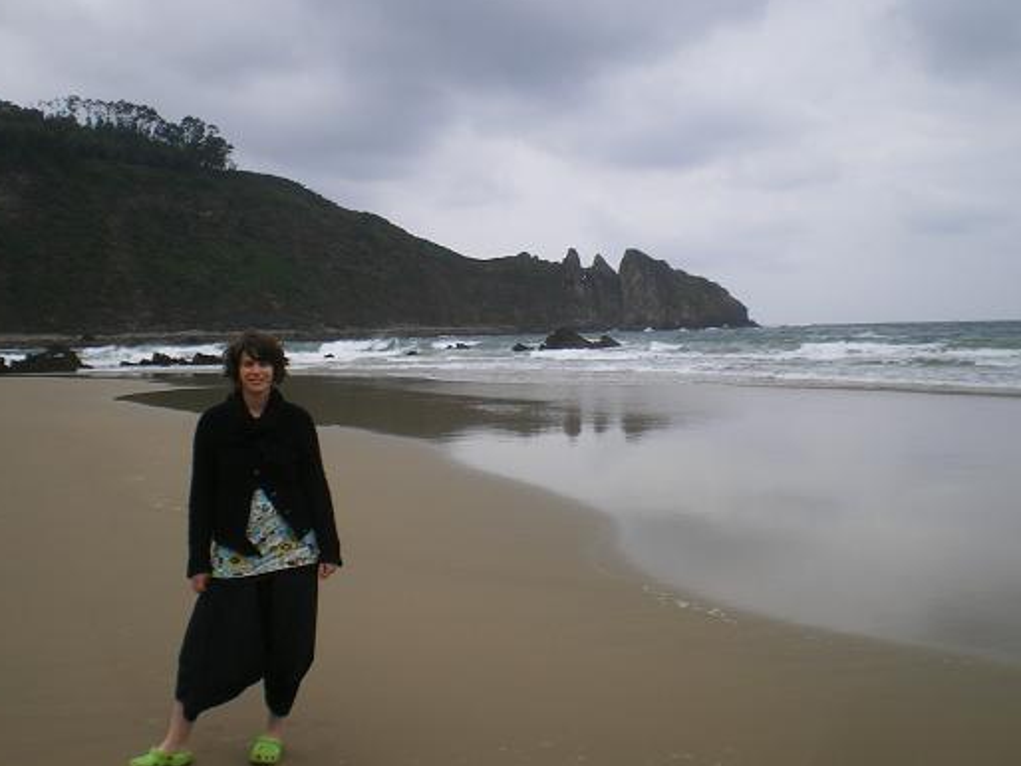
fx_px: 1151
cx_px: 499
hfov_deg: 47.8
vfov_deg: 36.8
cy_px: 381
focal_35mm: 39
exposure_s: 1/125
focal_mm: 6.3
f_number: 4.6
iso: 64
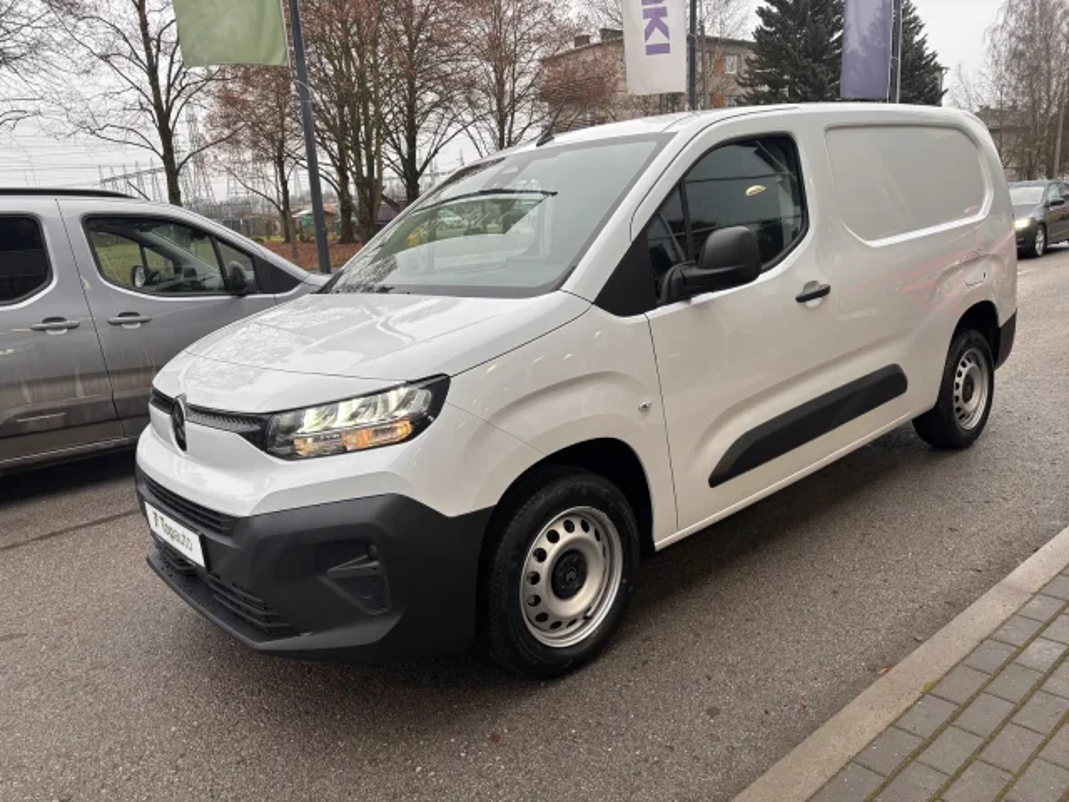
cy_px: 401
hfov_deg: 67.3
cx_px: 534
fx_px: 803
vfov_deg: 53.1
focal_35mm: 26
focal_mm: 5.96
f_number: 1.6
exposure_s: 1/121
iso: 50
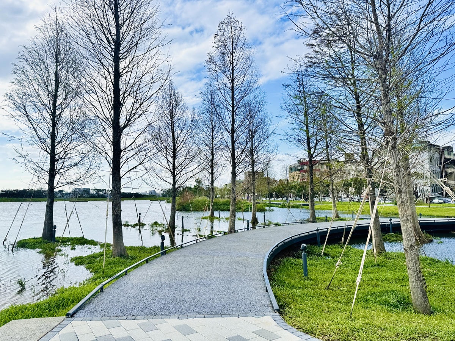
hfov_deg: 71.6
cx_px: 228
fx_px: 315
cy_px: 170
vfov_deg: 56.8
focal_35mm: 24
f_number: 1.78
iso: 80
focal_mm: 6.76
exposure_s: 1/2959
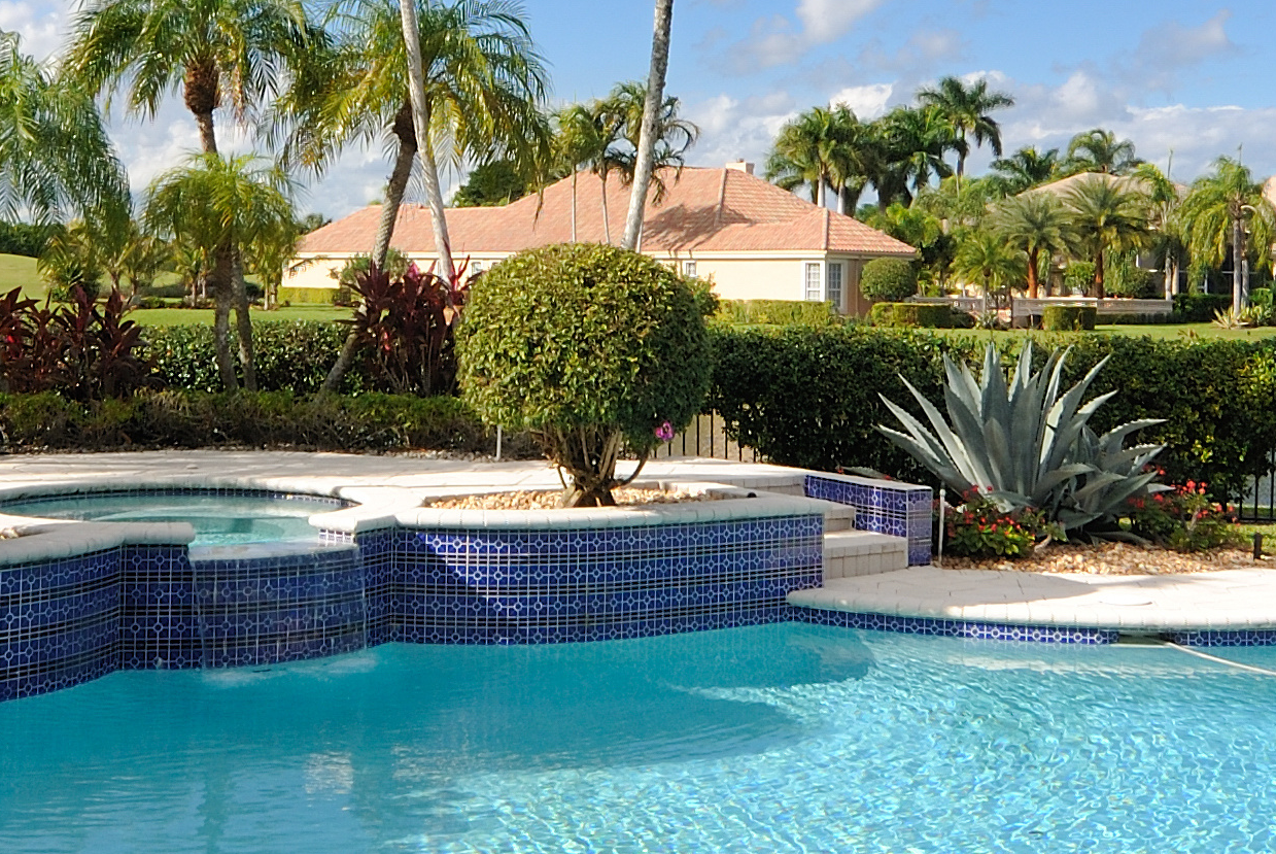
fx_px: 1830
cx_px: 489
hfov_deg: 38.2
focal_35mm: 52
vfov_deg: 25.8
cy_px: 174
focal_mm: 11
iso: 100
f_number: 10
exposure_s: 1/125
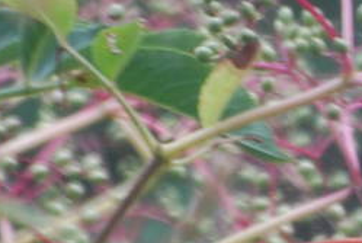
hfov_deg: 0.7
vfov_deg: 0.5
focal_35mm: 2892
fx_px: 29132
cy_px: 418
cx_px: 567
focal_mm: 300
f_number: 5.6
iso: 250
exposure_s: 1/125
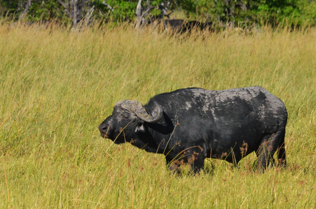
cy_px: 104
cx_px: 158
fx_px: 6570
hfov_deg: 2.8
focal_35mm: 750
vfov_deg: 1.8
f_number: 14
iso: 2500
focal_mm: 500
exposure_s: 1/3200
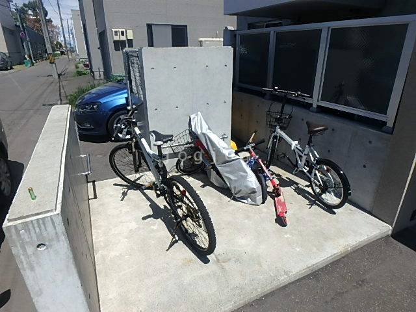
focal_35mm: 21
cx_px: 208
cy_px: 156
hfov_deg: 79.0
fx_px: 252
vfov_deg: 63.4
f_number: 6
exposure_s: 1/800
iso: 125
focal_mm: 3.7
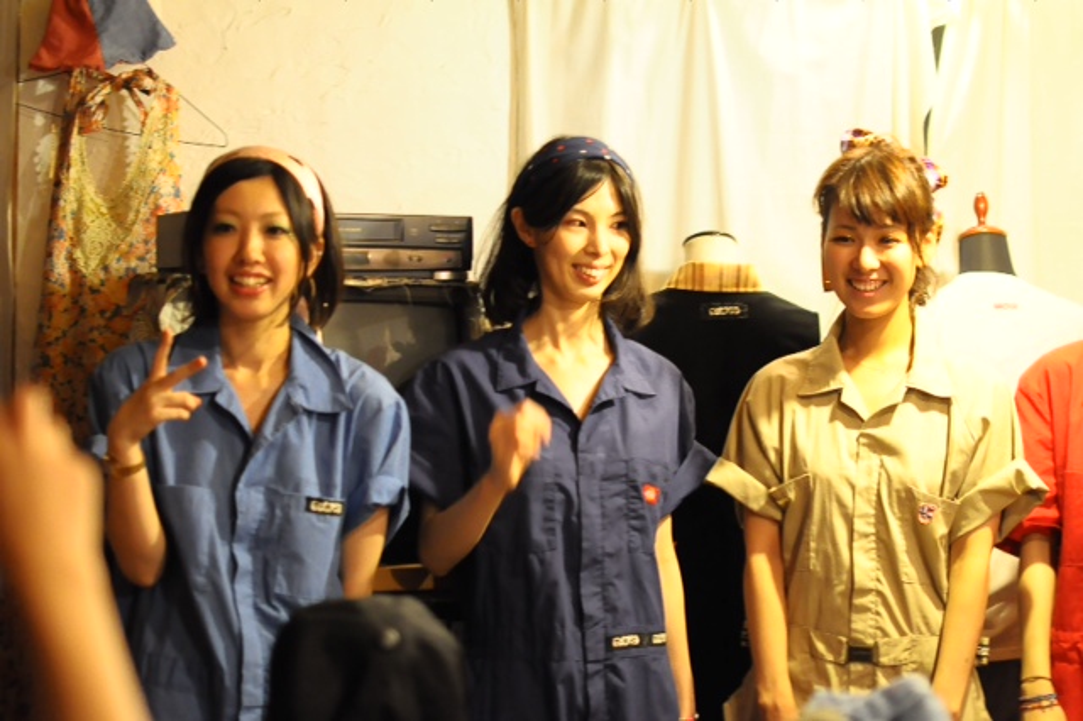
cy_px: 360
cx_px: 542
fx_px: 2255
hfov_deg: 27.0
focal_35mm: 75
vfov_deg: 18.2
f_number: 1.4
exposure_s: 1/80
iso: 2000
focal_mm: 50
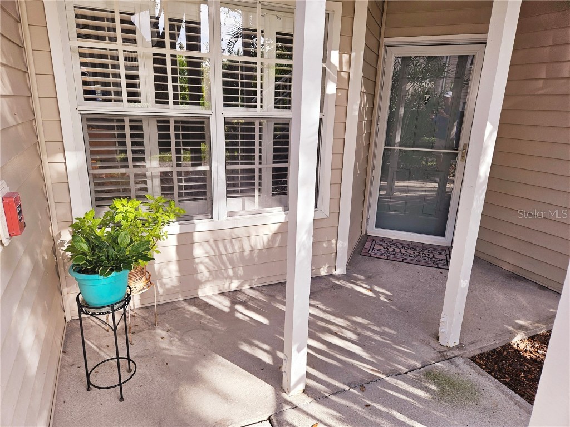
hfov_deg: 73.9
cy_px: 214
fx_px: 379
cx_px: 285
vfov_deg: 58.9
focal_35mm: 23
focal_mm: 5.4
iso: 25
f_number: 1.8
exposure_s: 1/204
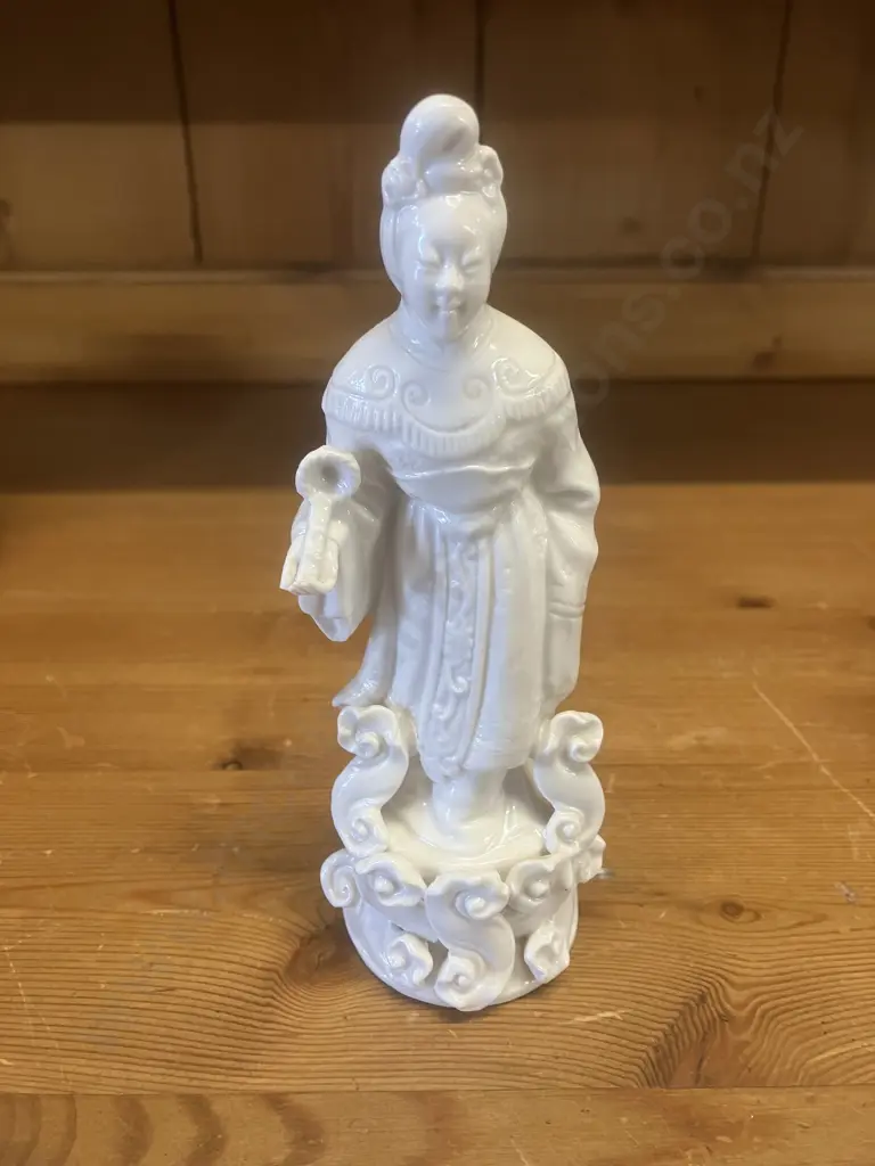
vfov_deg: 63.4
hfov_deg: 49.7
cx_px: 438
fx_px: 944
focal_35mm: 28
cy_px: 583
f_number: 1.8
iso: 125
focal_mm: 3.99
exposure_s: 1/50
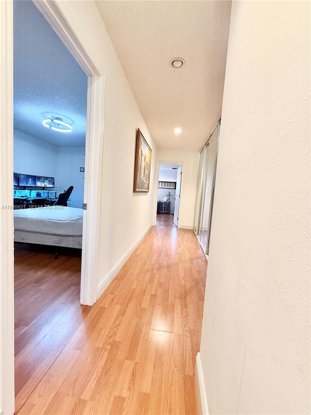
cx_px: 156
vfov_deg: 102.1
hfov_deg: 85.7
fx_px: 168
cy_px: 208
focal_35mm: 14
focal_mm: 2.22
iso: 320
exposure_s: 1/60
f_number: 2.2
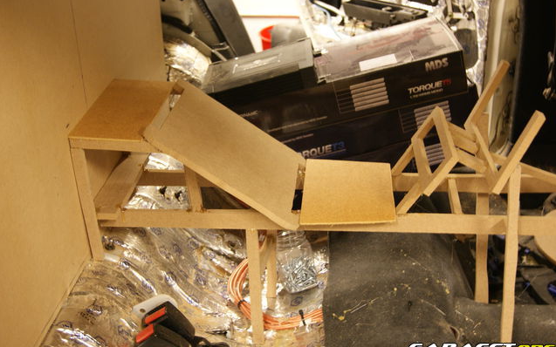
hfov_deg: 46.2
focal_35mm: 43
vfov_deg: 29.9
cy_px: 170
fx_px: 652
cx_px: 278
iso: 400
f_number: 4.5
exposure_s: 1/5
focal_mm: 28
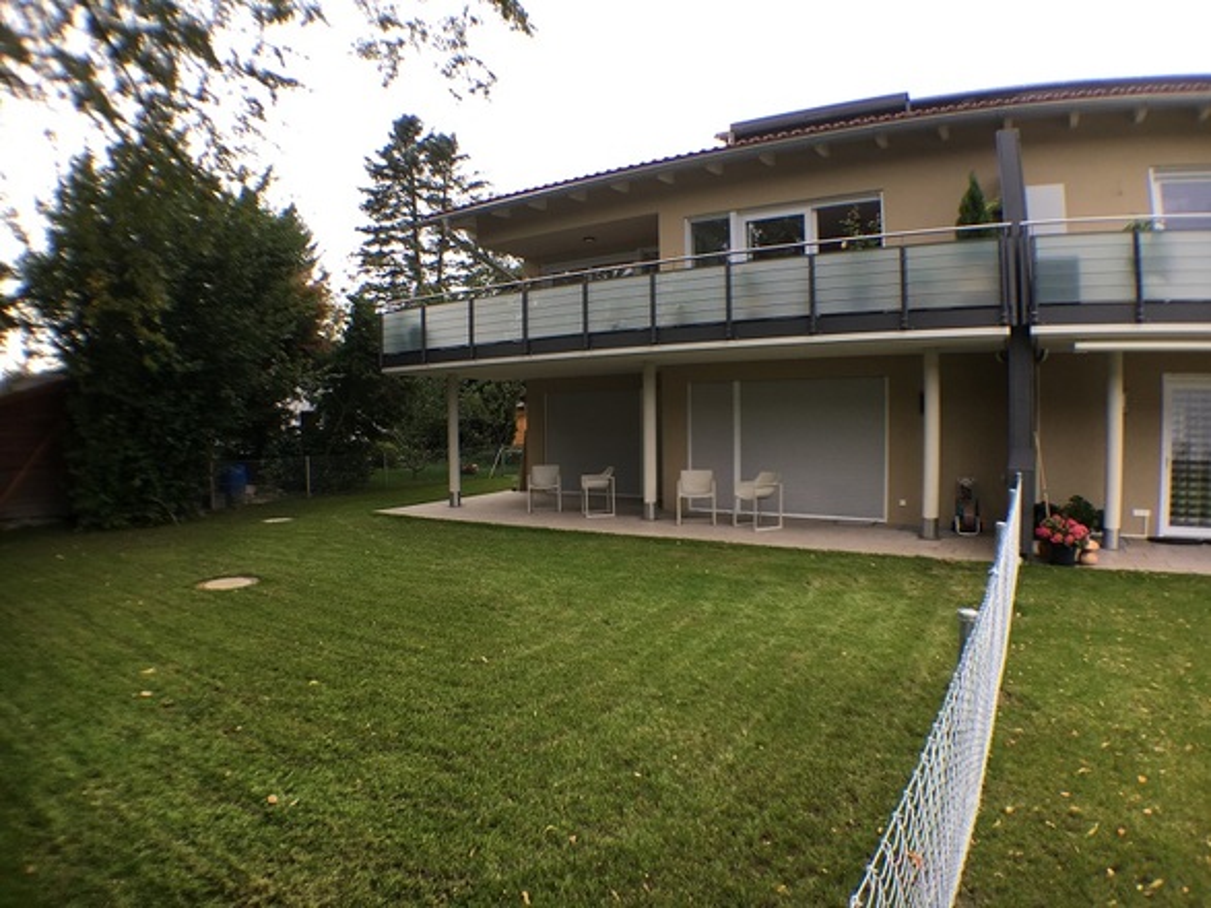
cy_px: 454
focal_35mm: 29
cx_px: 606
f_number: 2.2
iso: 25
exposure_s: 1/50
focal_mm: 4.15
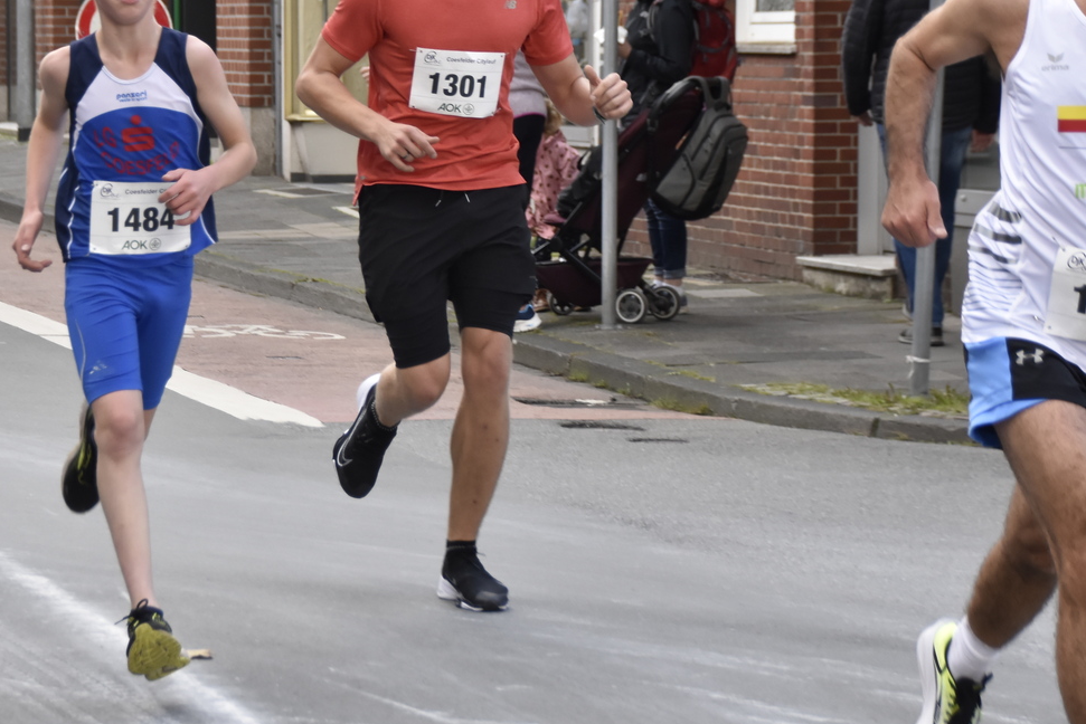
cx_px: 341
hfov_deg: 11.9
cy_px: 247
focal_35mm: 172
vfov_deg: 8.0
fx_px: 5183
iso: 800
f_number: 5.3
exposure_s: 1/500
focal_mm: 75
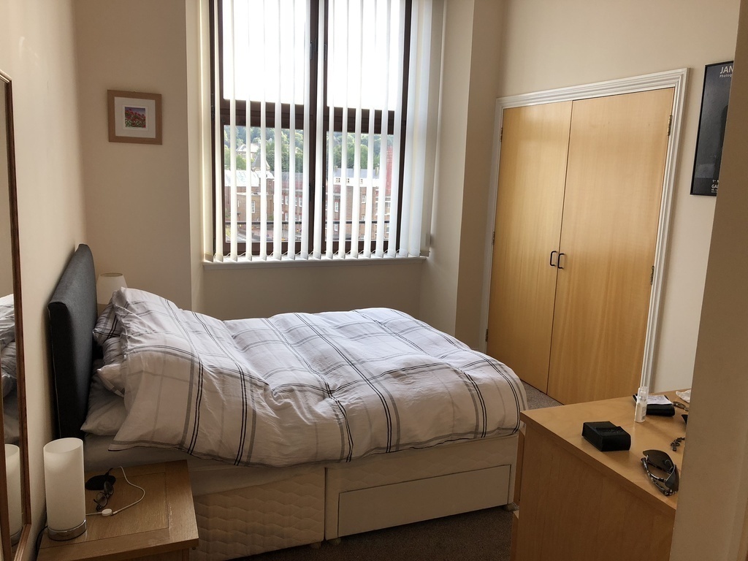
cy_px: 280
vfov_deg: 49.7
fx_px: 605
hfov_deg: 63.4
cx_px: 374
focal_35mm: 28
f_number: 1.8
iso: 20
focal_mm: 3.99
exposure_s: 1/114
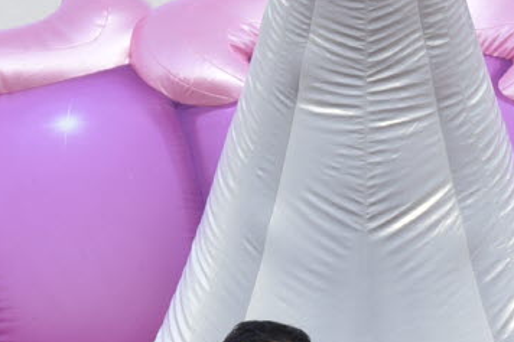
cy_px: 499
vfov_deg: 2.6
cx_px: 580
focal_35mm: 526
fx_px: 7506
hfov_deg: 3.9
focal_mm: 85
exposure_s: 1/125
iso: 100
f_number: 5
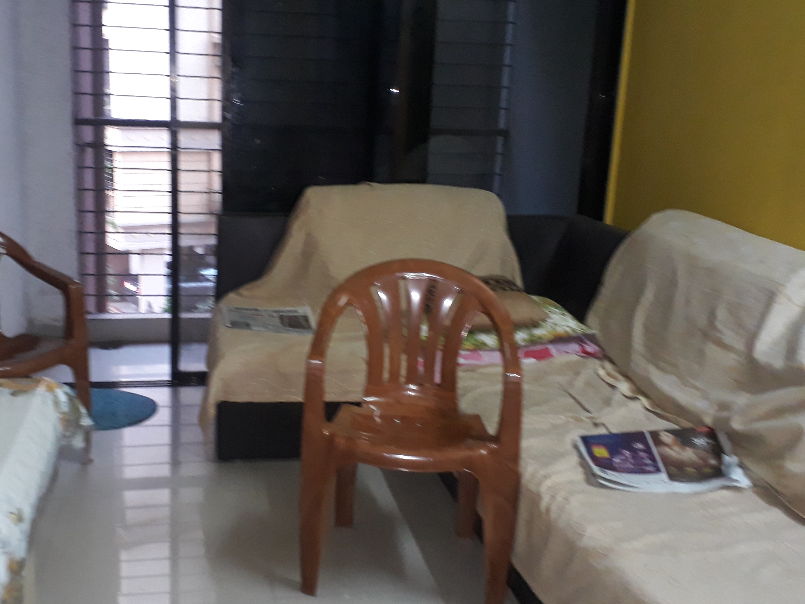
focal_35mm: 36
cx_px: 330
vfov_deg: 39.6
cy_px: 275
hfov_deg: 51.1
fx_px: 837
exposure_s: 1/17
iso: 200
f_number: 1.9
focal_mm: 3.6
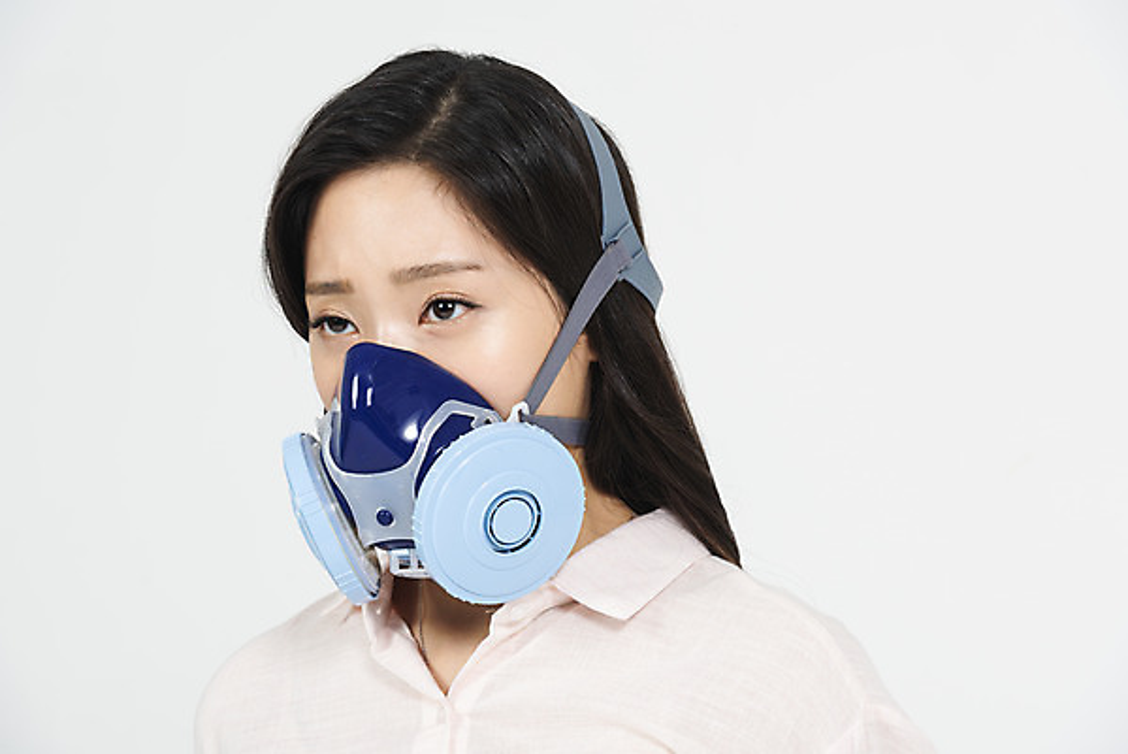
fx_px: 5799
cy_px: 377
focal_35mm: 185
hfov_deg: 11.1
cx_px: 564
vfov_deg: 7.4
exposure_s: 1/125
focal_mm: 185
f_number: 13
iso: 100
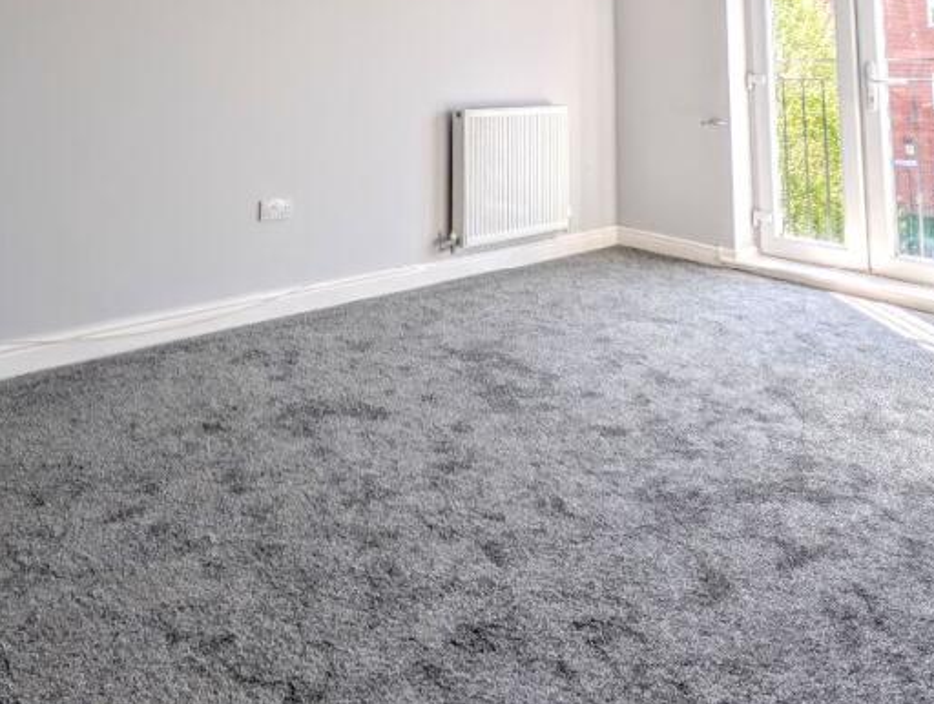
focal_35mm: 24
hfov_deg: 71.3
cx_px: 421
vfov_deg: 47.5
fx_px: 649
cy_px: 3
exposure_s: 1/307
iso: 48
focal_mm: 2.02
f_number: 1.7
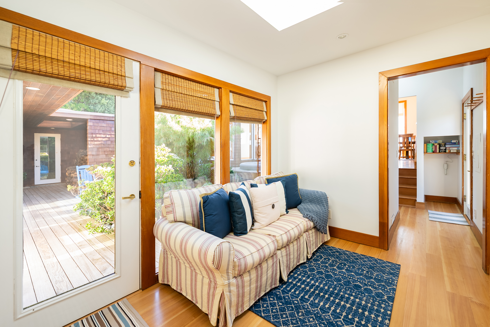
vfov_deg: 77.4
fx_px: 204
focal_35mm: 15
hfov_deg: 100.4
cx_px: 245
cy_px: 164
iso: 125
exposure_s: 1/30
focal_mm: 15
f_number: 2.8
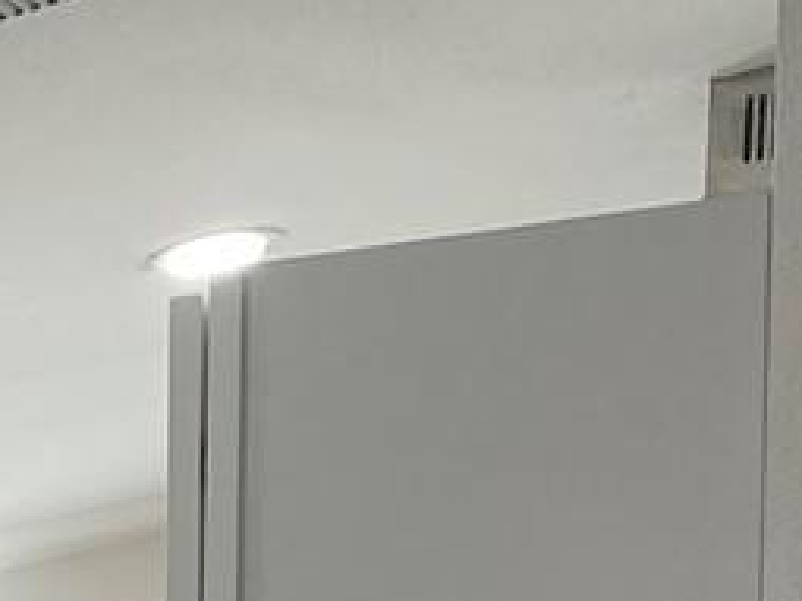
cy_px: 1529
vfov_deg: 8.2
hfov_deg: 10.6
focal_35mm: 163
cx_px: -1063
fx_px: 3775
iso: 100
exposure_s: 1/120
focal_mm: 4.25
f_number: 1.8
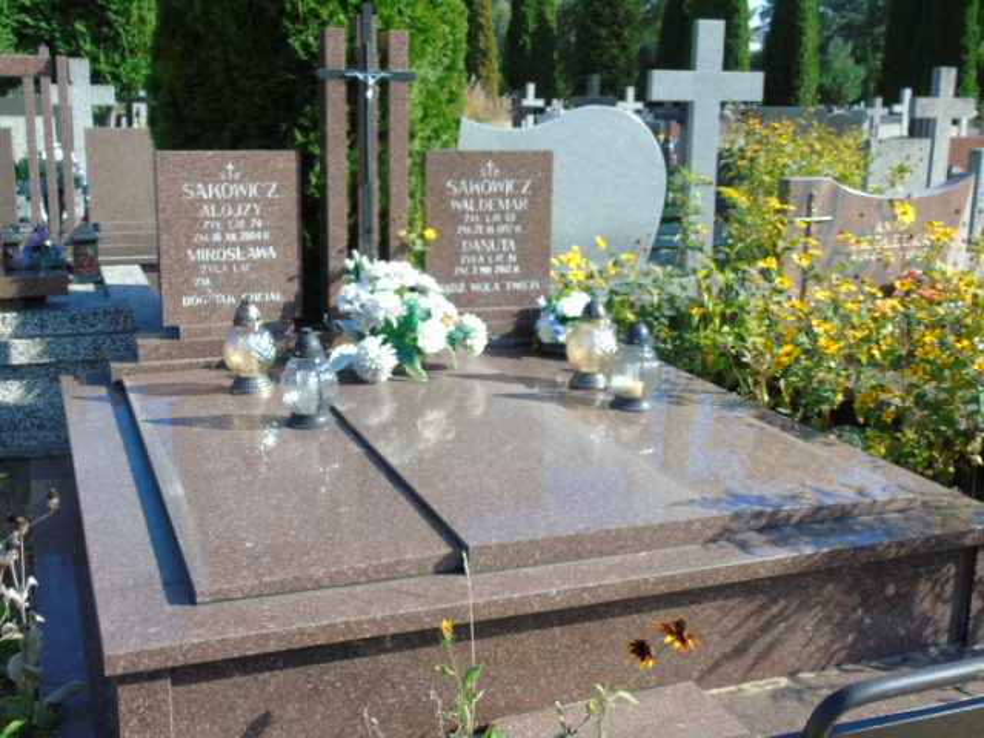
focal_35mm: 40
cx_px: 492
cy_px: 369
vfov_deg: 36.0
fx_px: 1137
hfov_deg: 46.8
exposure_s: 1/250
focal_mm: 7.1
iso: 80
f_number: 3.9
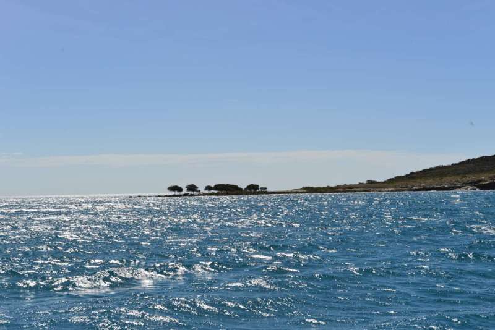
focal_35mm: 70
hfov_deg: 28.8
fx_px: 963
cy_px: 165
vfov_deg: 19.5
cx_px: 248
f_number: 13
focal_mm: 70
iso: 250
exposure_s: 1/640
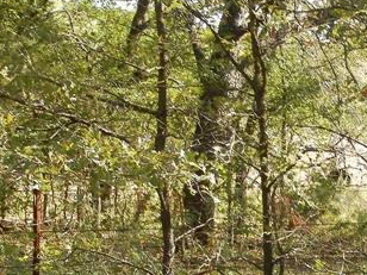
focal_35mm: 153
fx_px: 1622
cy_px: 271
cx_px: 400
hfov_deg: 12.7
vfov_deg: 9.6
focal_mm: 8.2
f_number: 3.6
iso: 80
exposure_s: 1/125
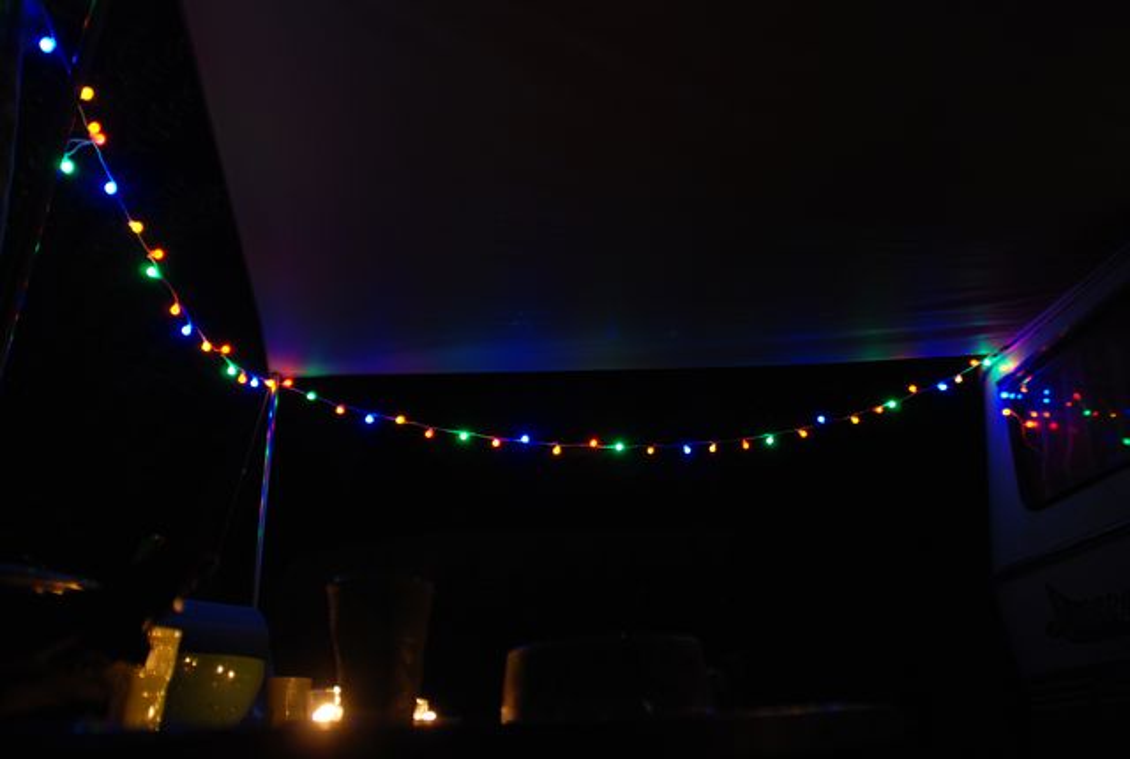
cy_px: 380
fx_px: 849
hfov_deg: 67.3
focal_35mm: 27
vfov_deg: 48.2
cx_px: 565
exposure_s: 1/1.6
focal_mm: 18
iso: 200
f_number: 4
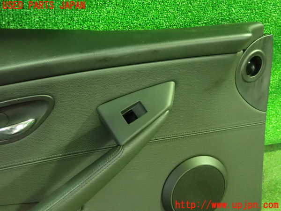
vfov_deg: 46.8
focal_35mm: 30
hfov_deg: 60.0
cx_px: 140
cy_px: 106
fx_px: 244
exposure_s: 1/30
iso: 1600
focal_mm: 5.5
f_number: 2.3
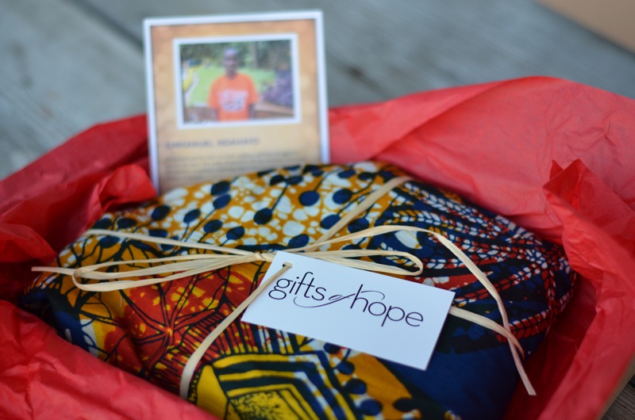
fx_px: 1320
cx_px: 318
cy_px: 210
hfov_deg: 27.0
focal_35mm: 75
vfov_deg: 18.1
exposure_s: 1/500
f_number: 2
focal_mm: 50
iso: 800
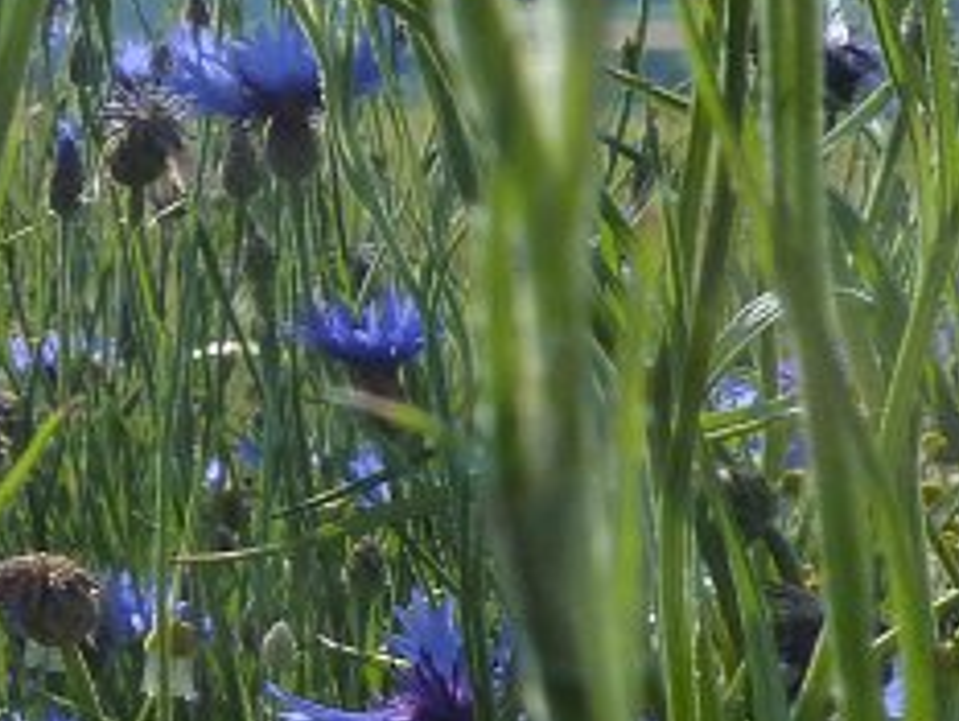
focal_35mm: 110
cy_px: 140
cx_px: -1054
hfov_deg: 14.4
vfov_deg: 13.4
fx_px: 3049
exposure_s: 1/500
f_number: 5.6
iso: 125
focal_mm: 4.1
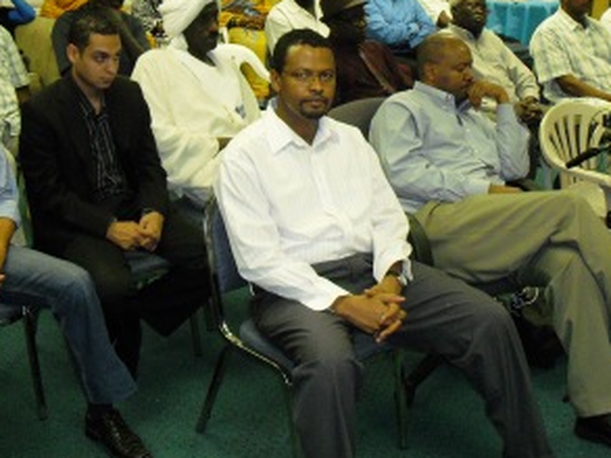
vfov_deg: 26.3
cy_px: 119
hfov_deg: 34.6
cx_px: 407
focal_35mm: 55
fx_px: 971
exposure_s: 1/60
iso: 400
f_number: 3.1
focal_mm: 6.3
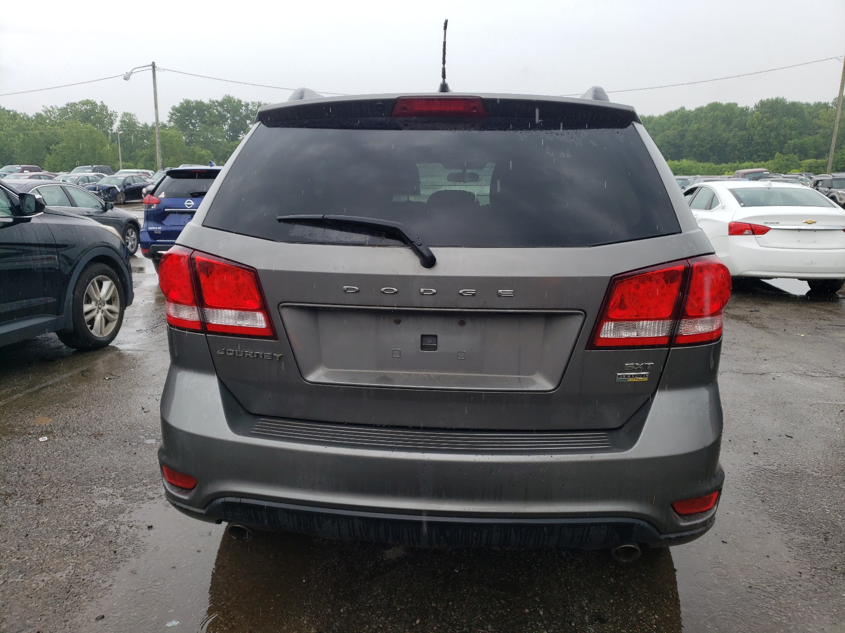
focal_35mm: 26
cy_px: 316
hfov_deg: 67.3
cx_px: 422
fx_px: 635
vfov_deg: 53.1
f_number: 1.5
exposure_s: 1/667
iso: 50
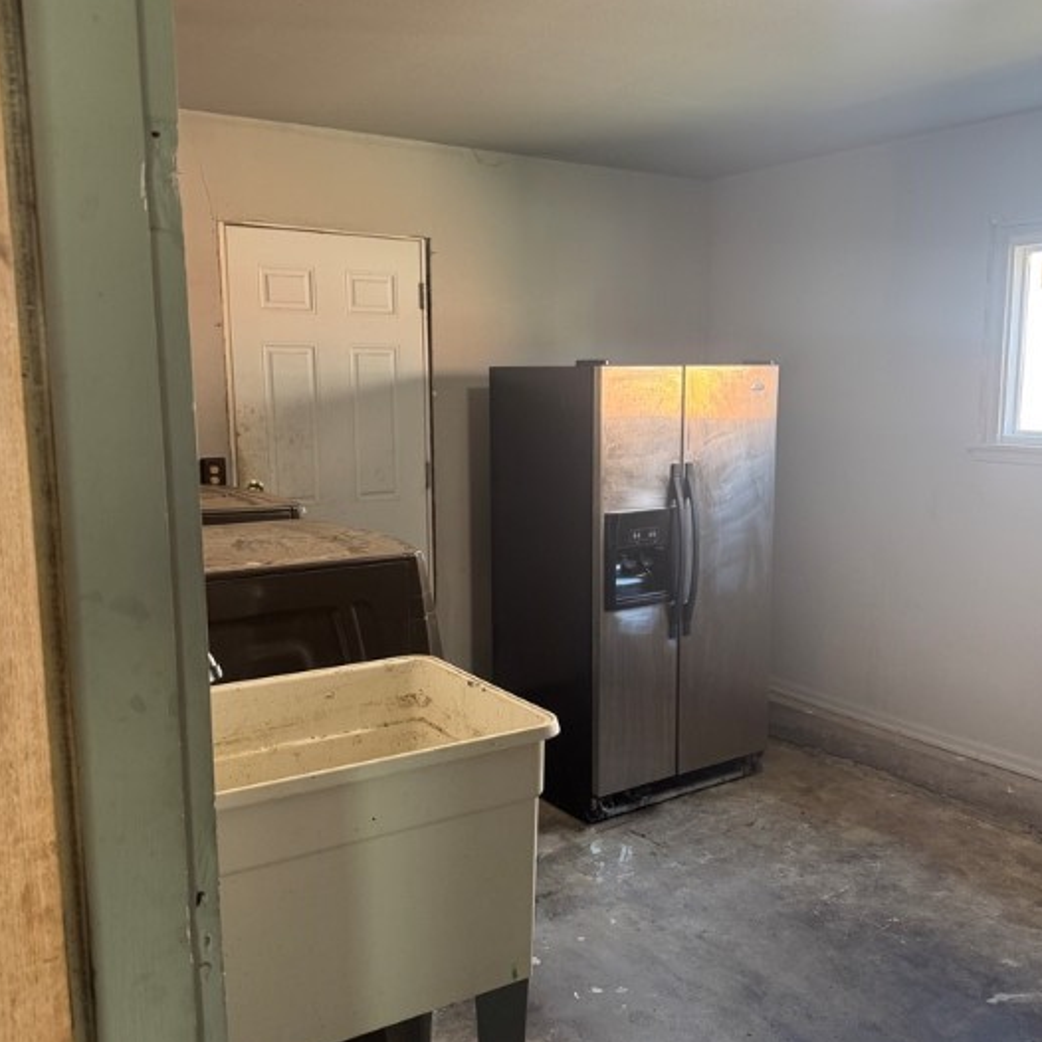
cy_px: 529
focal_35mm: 31
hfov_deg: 52.5
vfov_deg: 52.5
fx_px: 1056
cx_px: 559
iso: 200
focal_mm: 6.76
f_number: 1.78
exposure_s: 1/60
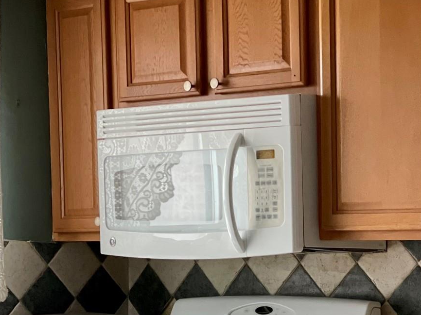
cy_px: 298
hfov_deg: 15.9
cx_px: 348
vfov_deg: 11.9
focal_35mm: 123
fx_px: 1496
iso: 200
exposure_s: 1/40
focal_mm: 6
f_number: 2
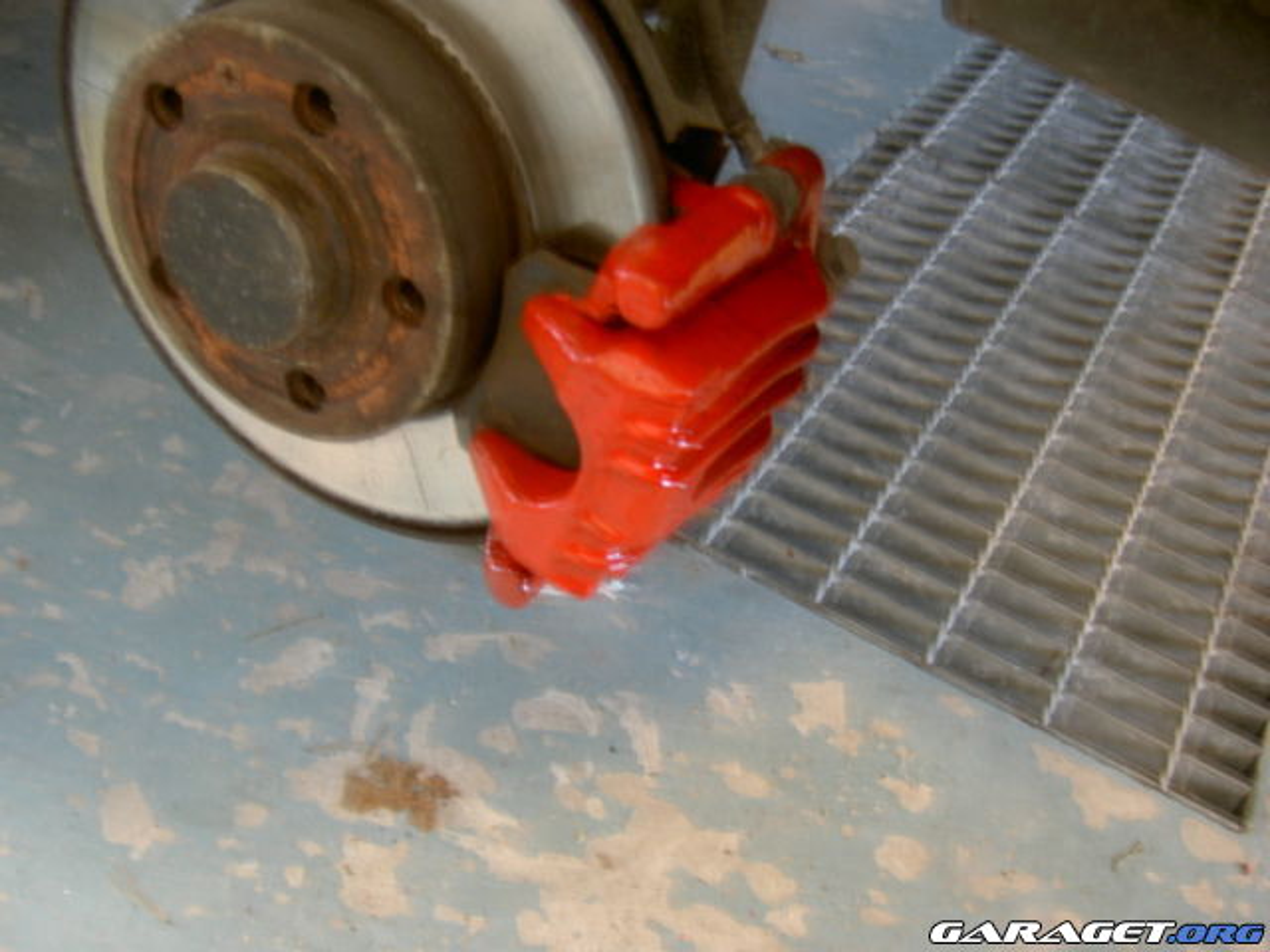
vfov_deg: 36.8
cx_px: 635
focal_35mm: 39
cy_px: 476
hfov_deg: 47.9
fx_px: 1431
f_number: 2.8
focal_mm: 8
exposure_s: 1
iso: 100
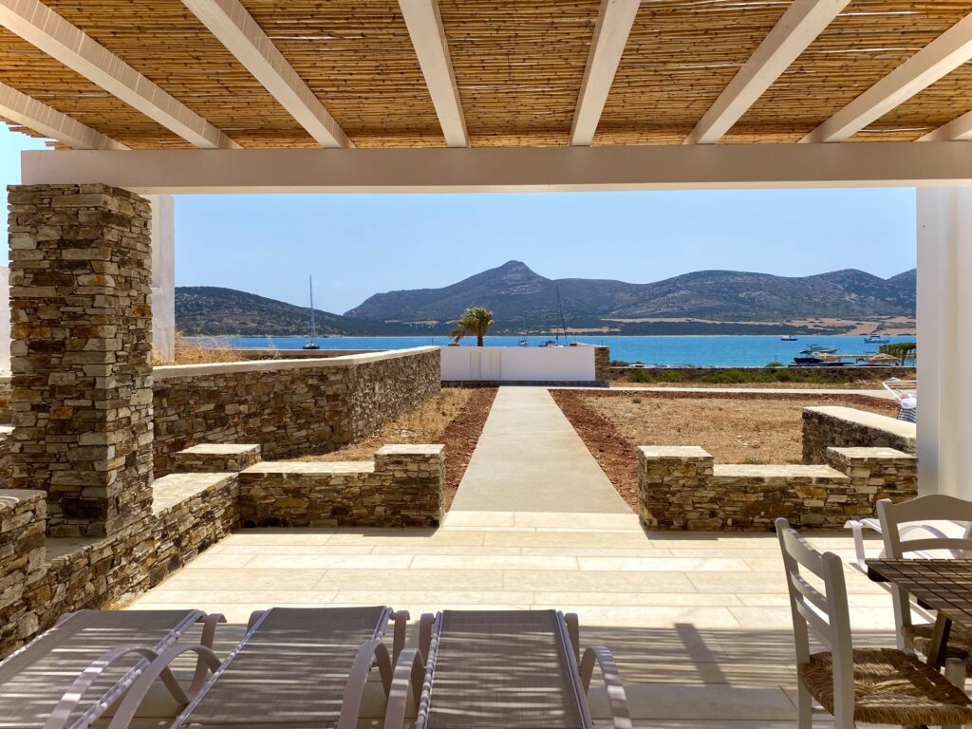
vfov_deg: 53.1
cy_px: 364
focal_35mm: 26
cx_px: 486
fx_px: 730
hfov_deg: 67.3
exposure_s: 1/6061
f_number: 1.8
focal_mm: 4.25
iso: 32
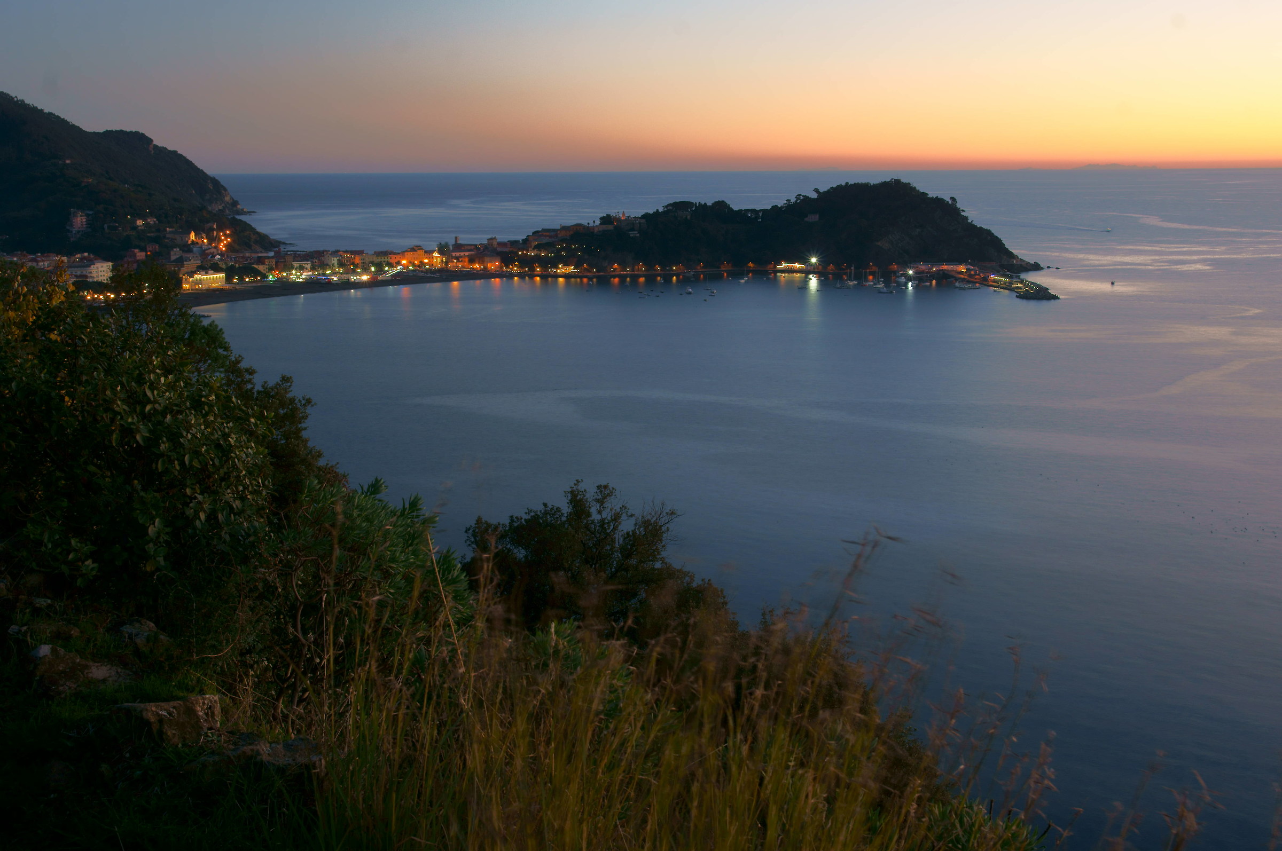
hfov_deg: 46.4
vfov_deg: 31.8
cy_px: 426
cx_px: 641
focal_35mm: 42
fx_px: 1494
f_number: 11
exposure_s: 3.2
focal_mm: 28
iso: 100
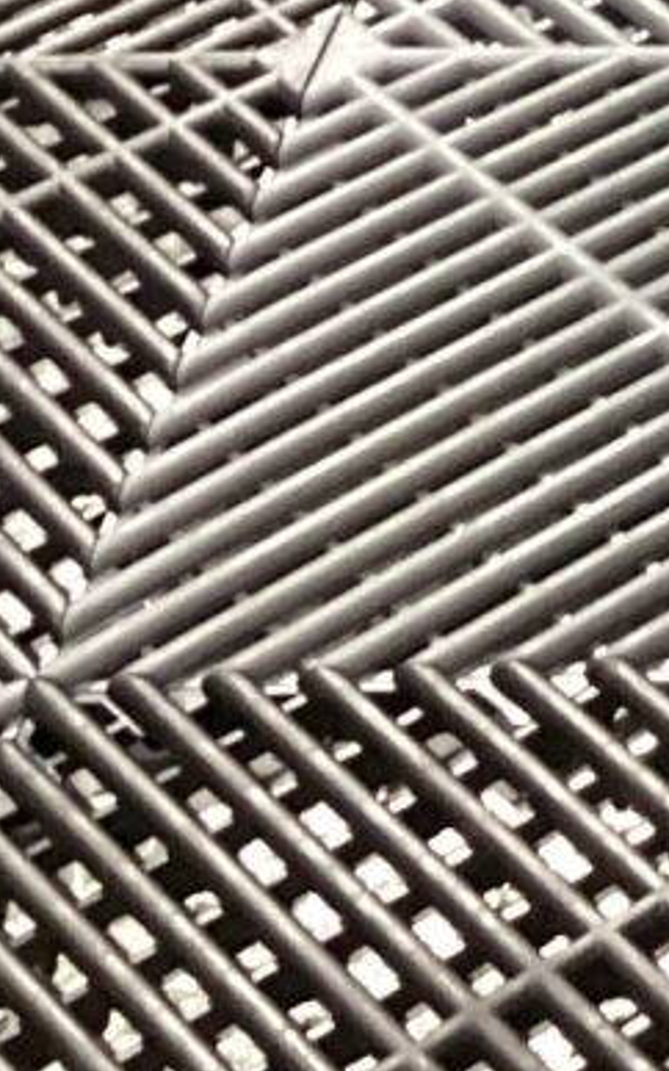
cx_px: 1979
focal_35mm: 163
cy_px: -451
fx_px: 4753
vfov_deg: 12.3
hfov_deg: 7.2
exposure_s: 1/30
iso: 400
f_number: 2.4
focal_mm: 3.3
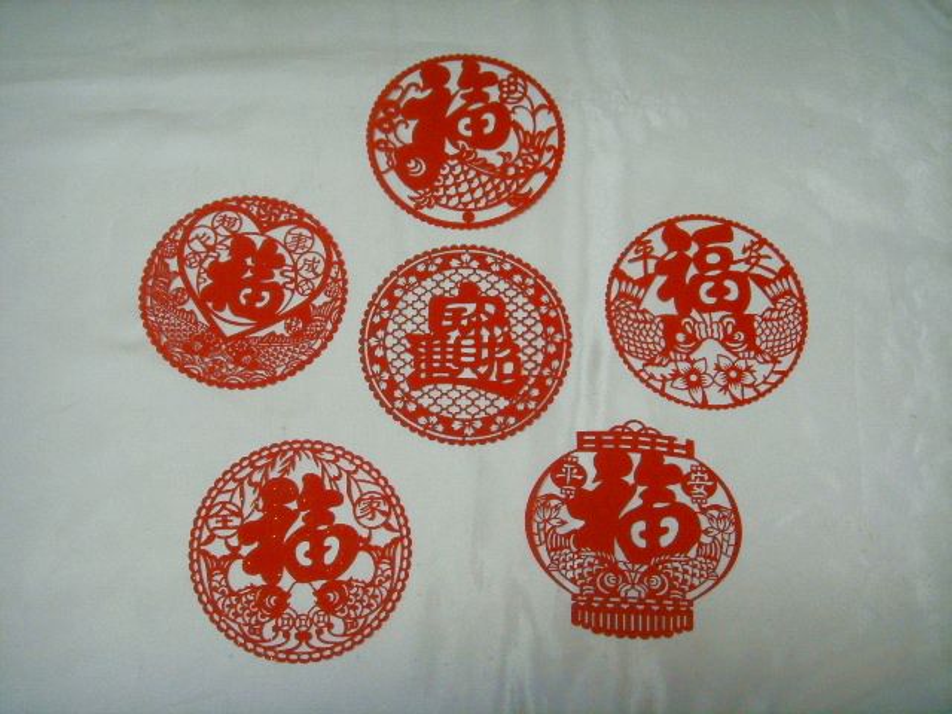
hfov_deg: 47.9
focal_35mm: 39
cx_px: 476
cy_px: 357
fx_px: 1073
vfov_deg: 36.8
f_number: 3.5
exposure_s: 1/30
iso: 150
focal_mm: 6.6
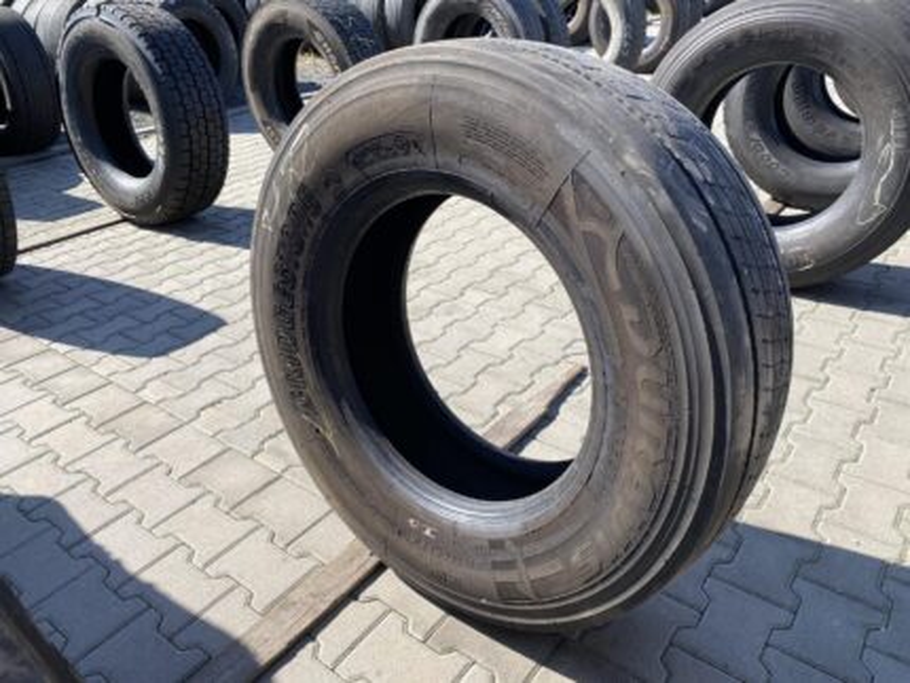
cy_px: 342
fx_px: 684
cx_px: 455
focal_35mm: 26
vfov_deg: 53.1
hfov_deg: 67.3
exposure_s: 1/973
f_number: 1.8
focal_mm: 4.25
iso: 32
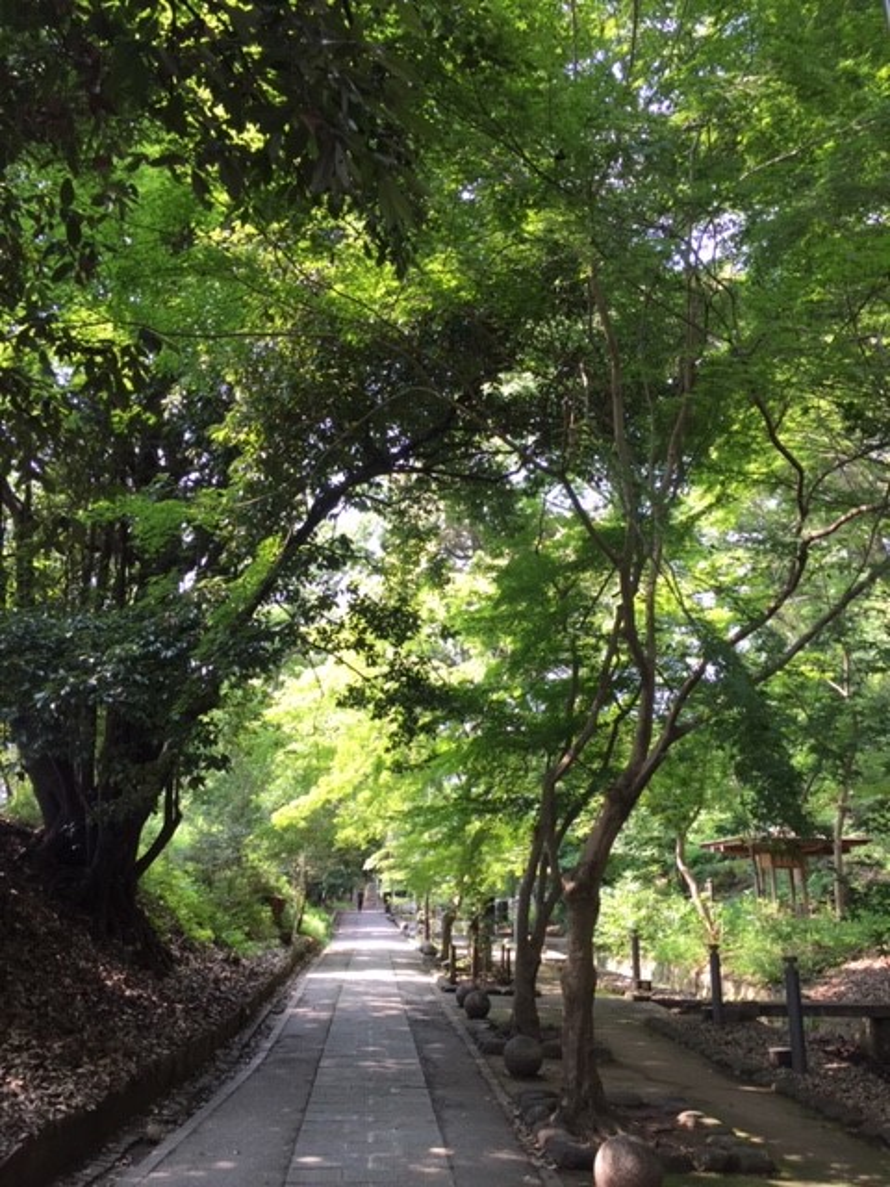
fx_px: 994
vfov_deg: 61.7
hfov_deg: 48.2
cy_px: 594
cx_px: 445
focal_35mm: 29
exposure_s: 1/120
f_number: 2.2
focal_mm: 4.15
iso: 50
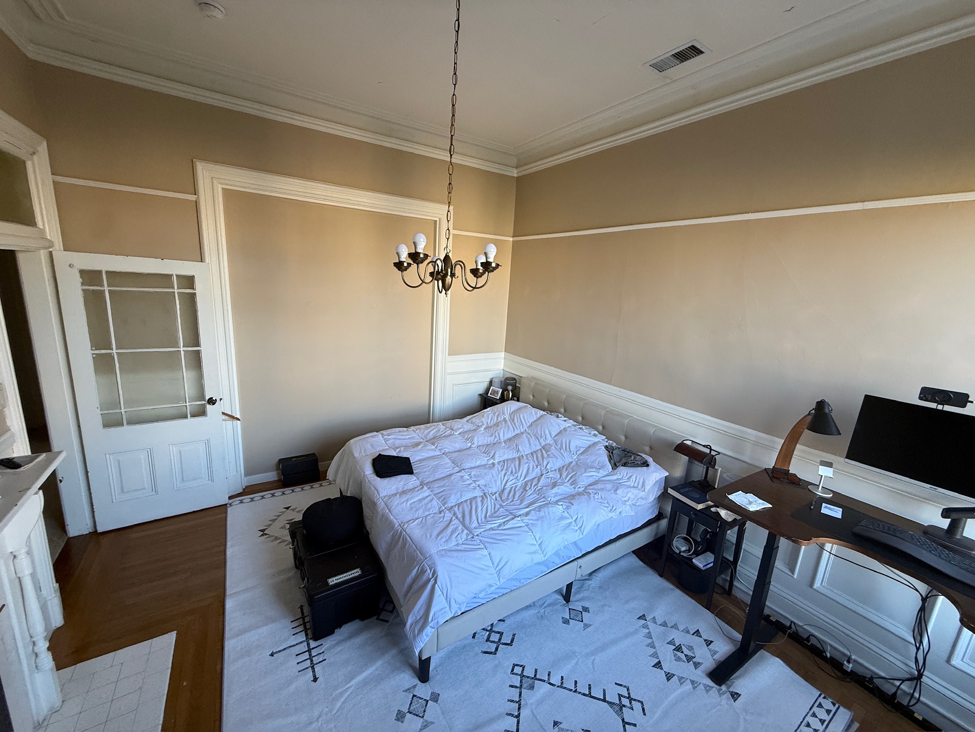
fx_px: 394
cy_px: 366
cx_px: 488
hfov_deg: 102.1
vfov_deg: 85.7
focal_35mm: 14
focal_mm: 2.22
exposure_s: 1/99
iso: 160
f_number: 2.2
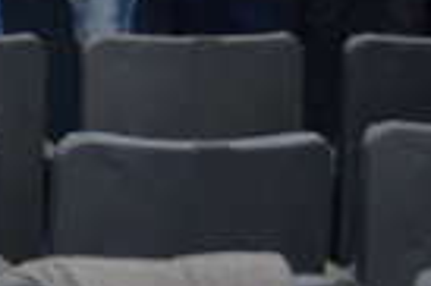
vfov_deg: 5.3
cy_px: -558
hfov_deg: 7.4
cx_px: -853
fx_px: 2954
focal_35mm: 247
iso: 100
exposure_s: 1/15
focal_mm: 22
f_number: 3.8
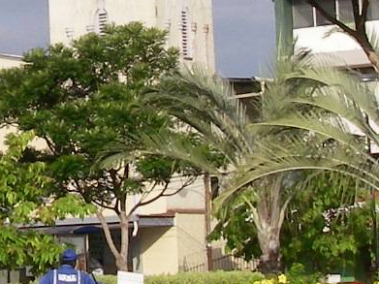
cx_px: -104
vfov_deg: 7.4
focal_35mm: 199
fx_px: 2178
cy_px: 47
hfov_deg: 9.8
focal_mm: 6.3
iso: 64
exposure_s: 1/250
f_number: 6.6
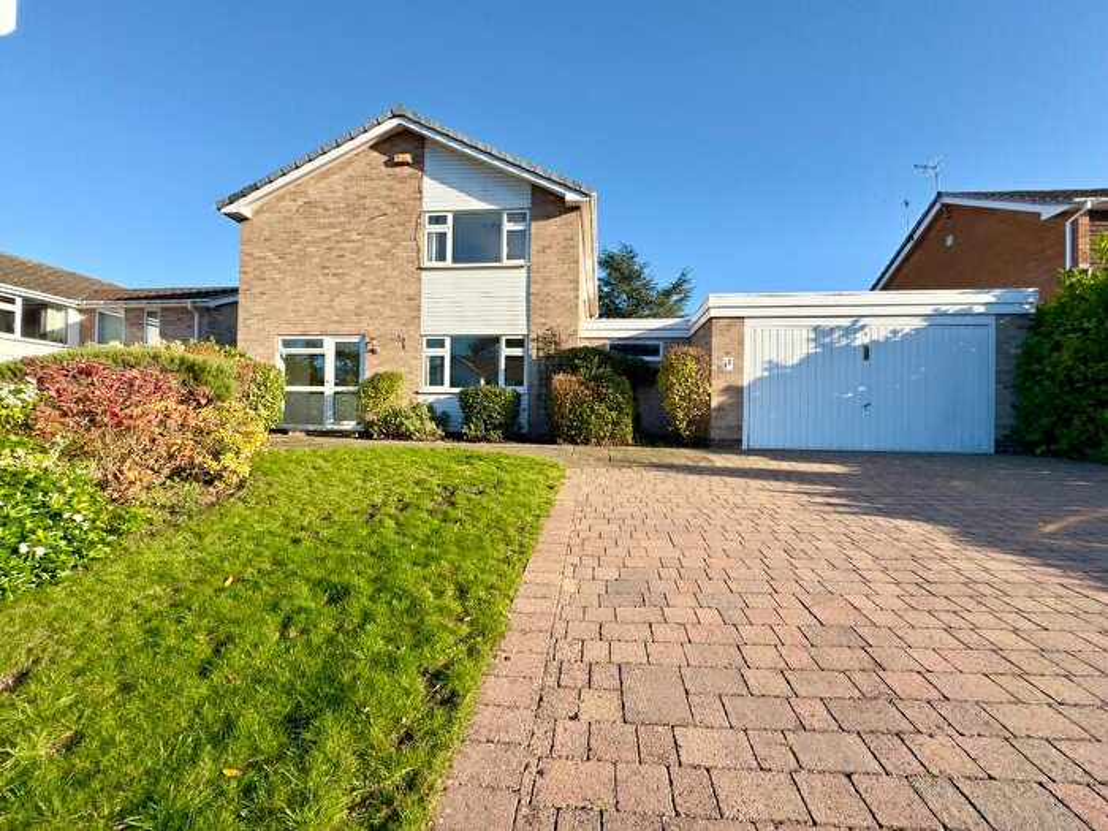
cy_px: 416
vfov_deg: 85.7
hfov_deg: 102.1
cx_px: 554
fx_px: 448
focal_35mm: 14
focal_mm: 2.22
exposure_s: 1/956
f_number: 2.2
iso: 50
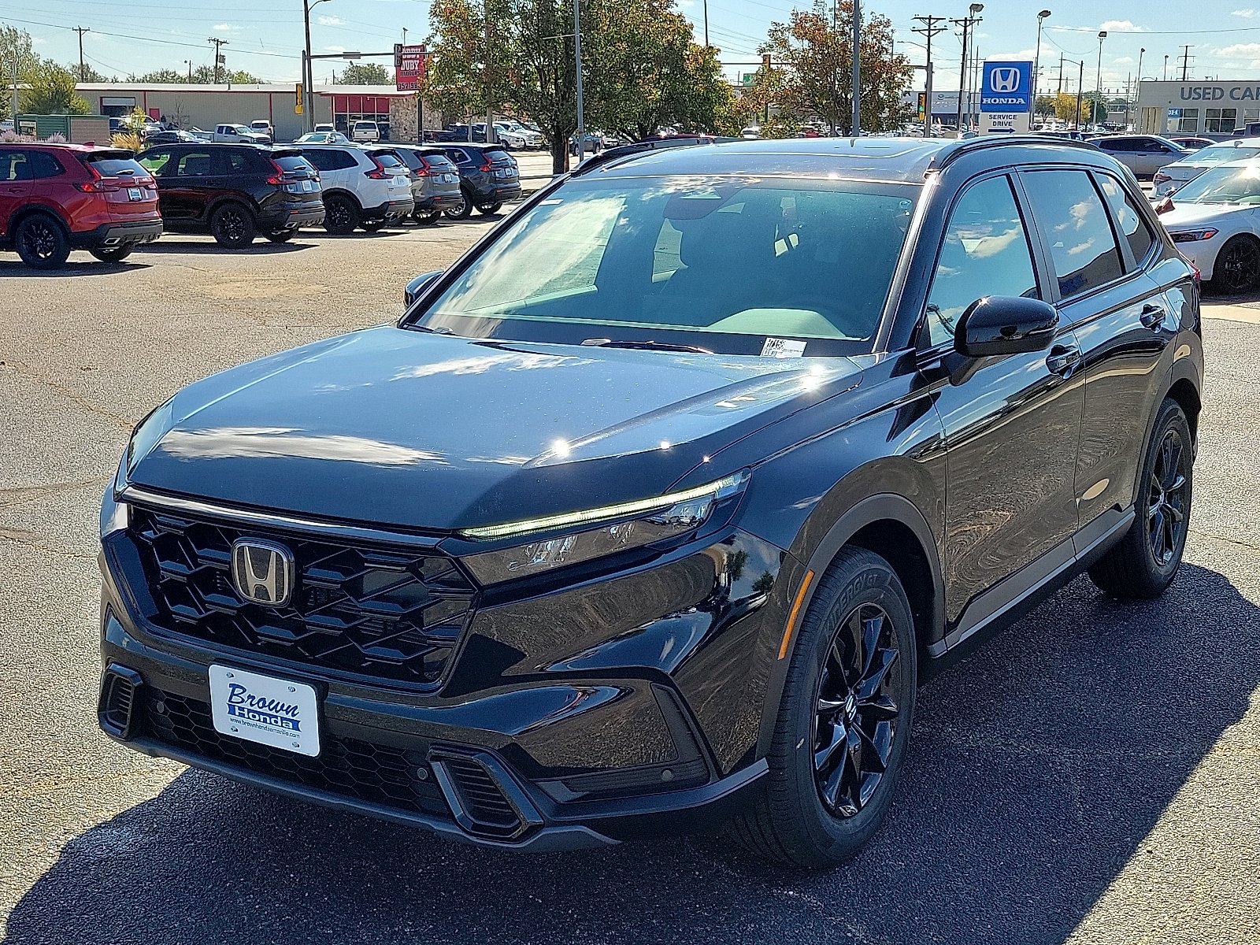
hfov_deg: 67.3
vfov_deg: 53.1
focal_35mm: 26
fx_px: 946
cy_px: 472
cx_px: 630
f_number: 1.8
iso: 50
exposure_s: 1/1250
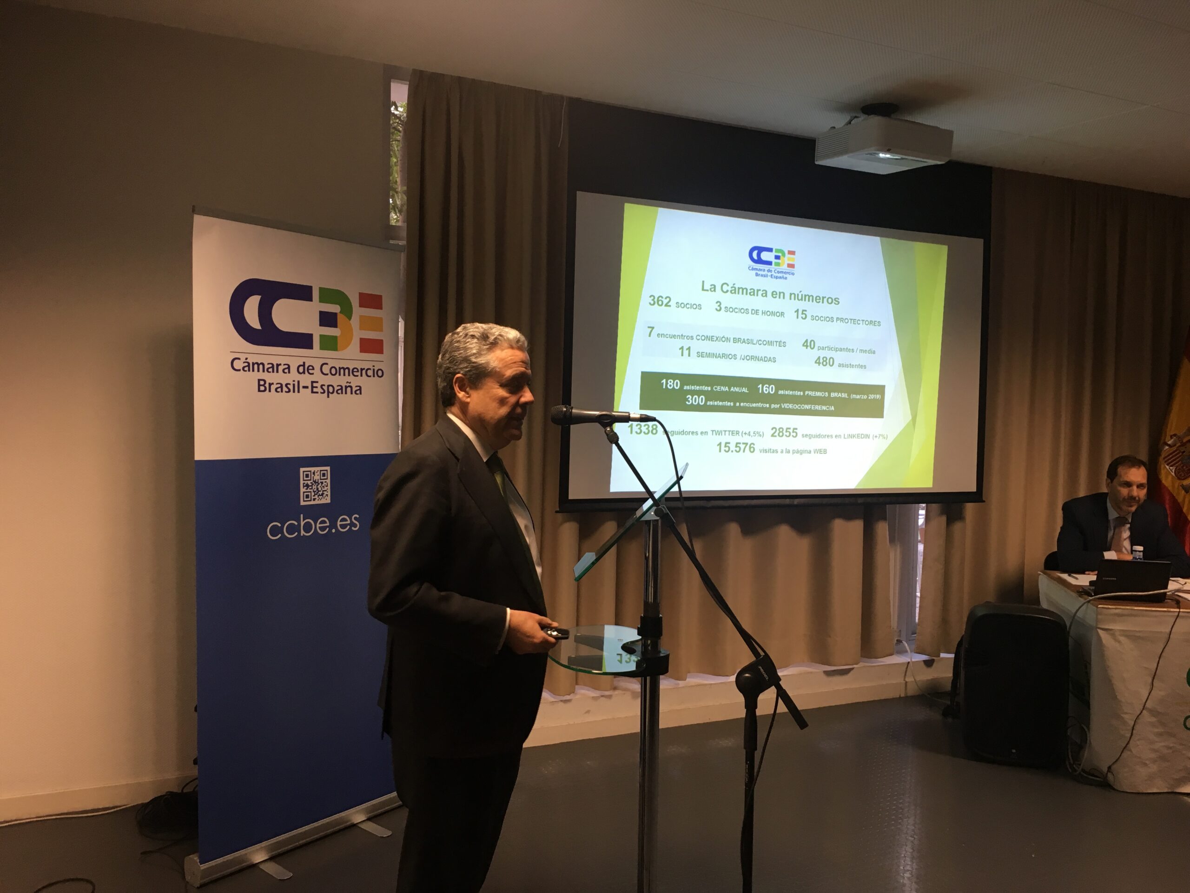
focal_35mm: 29
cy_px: 446
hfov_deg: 61.7
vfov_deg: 48.2
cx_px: 595
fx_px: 997
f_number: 2.2
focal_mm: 4.15
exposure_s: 1/33
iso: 80
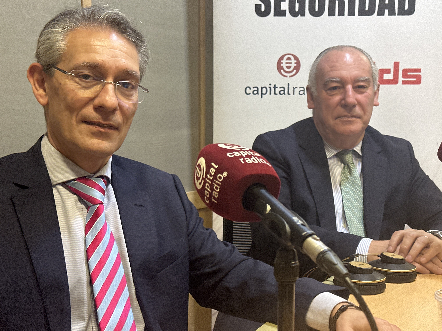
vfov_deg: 30.3
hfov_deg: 39.7
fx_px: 613
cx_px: 221
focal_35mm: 48
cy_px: 166
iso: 250
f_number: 1.78
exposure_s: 1/50
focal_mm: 6.86
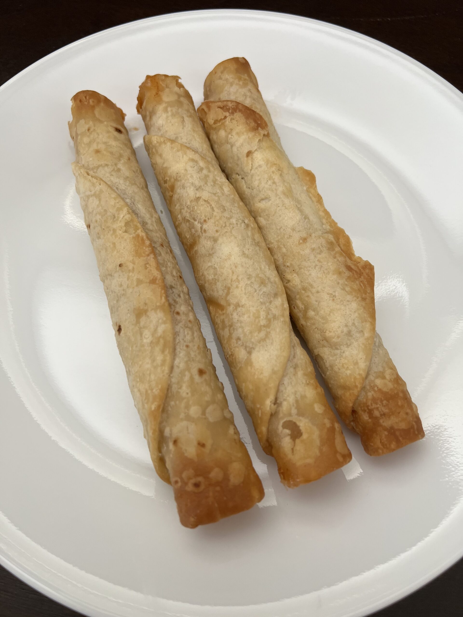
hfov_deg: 53.1
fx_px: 464
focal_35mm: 26
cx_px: 232
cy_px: 308
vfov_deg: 67.3
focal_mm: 5.7
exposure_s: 1/110
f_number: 1.5
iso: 125
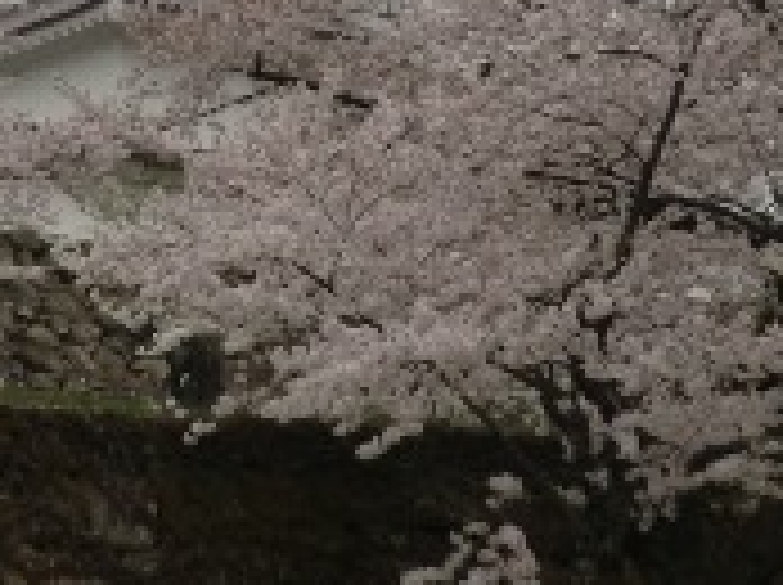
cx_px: 65
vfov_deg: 23.0
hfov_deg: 30.7
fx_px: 1355
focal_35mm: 60
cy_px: -47
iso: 50
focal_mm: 4.7
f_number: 7.9
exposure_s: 1/200
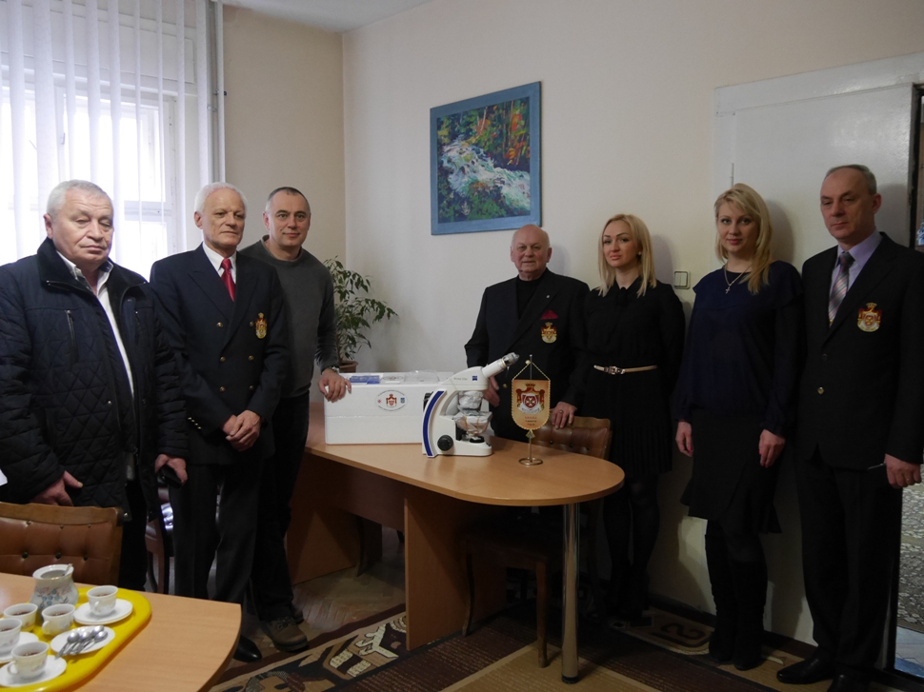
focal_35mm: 30
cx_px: 462
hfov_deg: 60.0
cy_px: 346
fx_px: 801
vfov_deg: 46.8
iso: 2000
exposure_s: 1/60
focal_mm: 15
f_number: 3.6
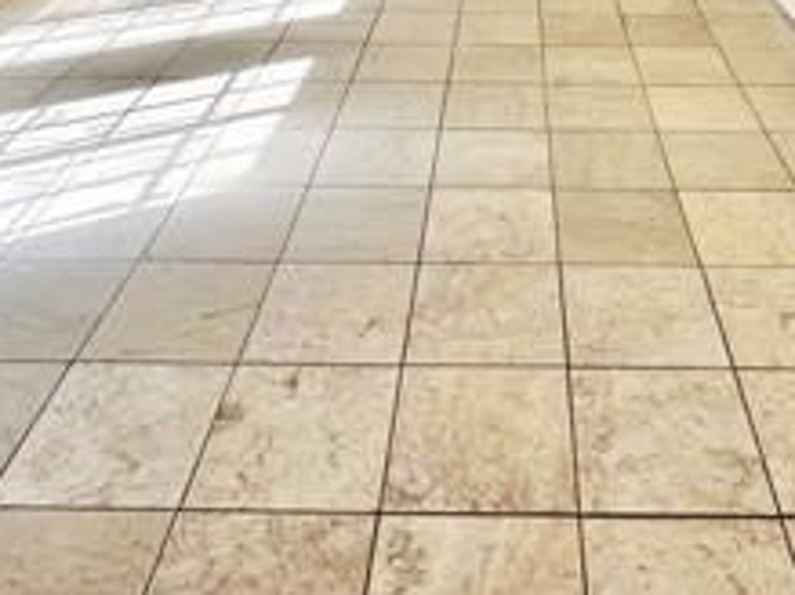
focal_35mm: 41
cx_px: 505
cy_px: -156
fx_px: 941
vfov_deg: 29.2
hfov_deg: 45.3
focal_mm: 2.22
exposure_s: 1/159
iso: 40
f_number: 2.2
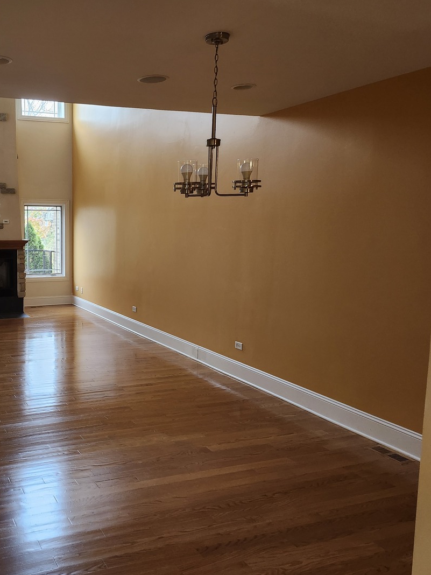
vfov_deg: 58.4
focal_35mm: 31
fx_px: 515
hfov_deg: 43.1
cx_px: 79
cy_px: 286
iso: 400
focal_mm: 5.54
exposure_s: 1/120
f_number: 1.8
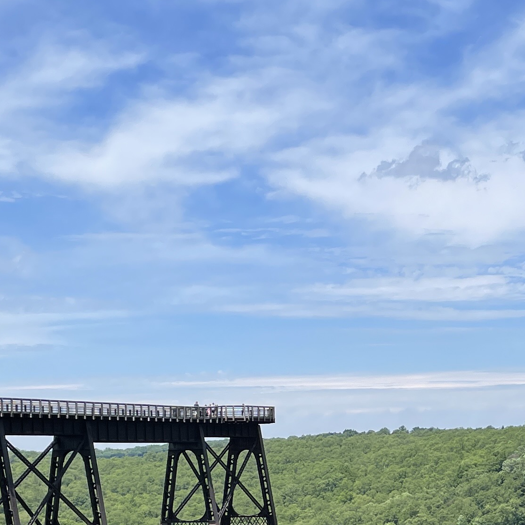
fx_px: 1424
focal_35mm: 83
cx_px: 482
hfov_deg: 20.4
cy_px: 487
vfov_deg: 20.4
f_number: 1.6
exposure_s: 1/3731
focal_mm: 4.2
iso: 32
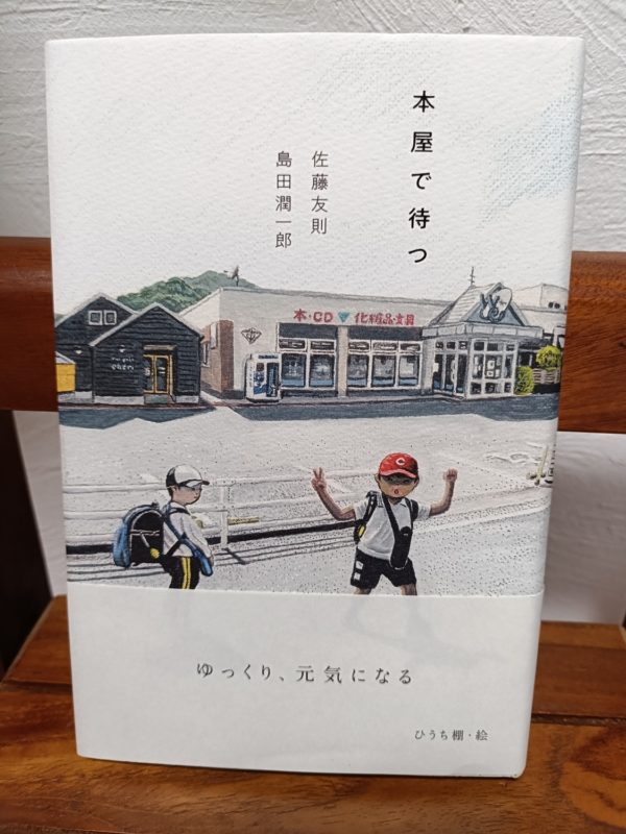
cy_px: 417
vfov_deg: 69.4
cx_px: 313
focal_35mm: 25
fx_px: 603
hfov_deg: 54.9
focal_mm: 4.7
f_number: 1.7
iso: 500
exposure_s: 1/50
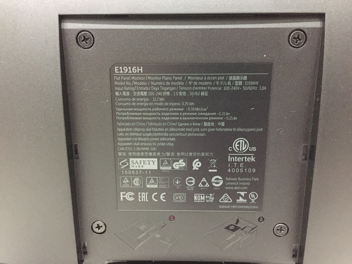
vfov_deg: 48.2
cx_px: 176
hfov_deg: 61.7
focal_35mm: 29
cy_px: 132
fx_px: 295
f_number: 2.2
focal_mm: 4.15
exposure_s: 1/17
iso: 500
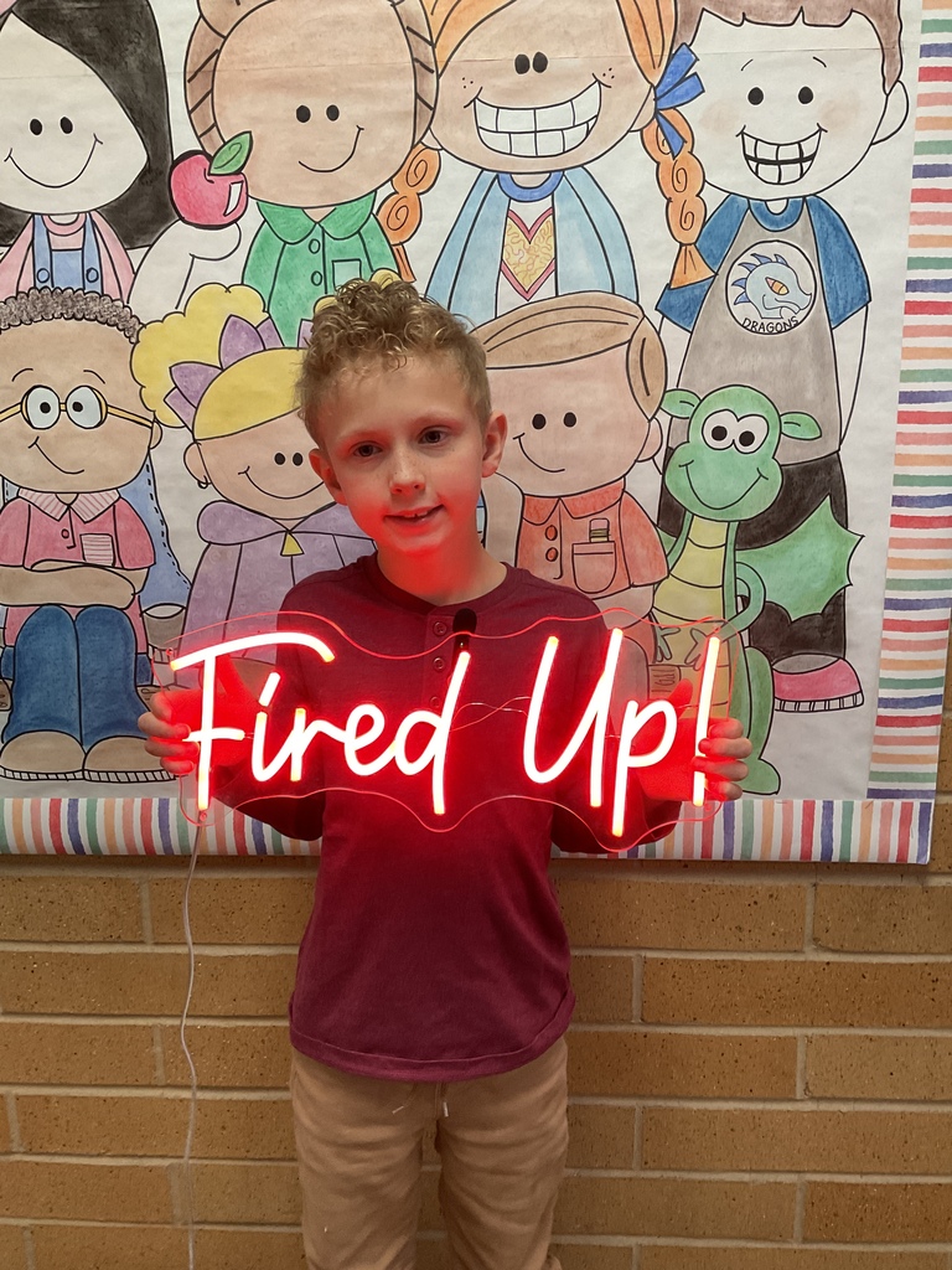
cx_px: 476
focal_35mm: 29
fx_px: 1063
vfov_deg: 61.7
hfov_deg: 48.2
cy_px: 635
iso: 125
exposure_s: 1/60
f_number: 1.8
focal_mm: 3
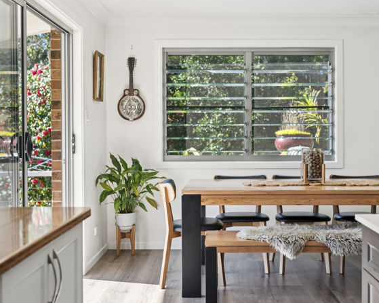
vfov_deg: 32.1
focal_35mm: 47
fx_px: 527
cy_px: 144
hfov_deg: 39.4
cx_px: 222
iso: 200
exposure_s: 1/25
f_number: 3.5
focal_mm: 35
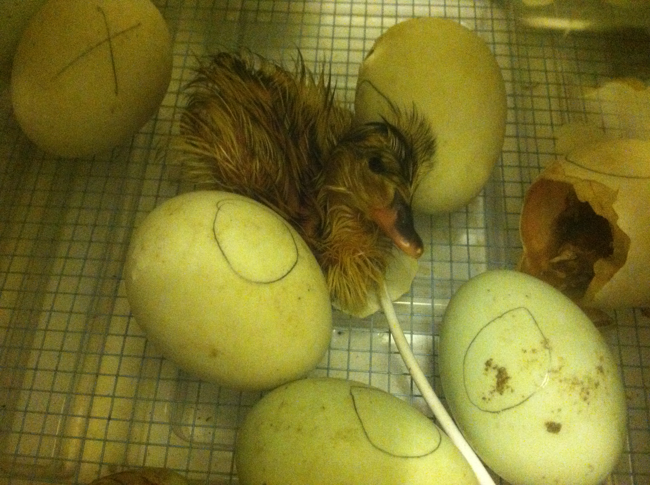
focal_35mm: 35
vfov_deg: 40.6
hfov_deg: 52.7
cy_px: 242
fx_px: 656
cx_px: 325
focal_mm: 3.85
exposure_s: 1/15
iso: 1000
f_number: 2.8
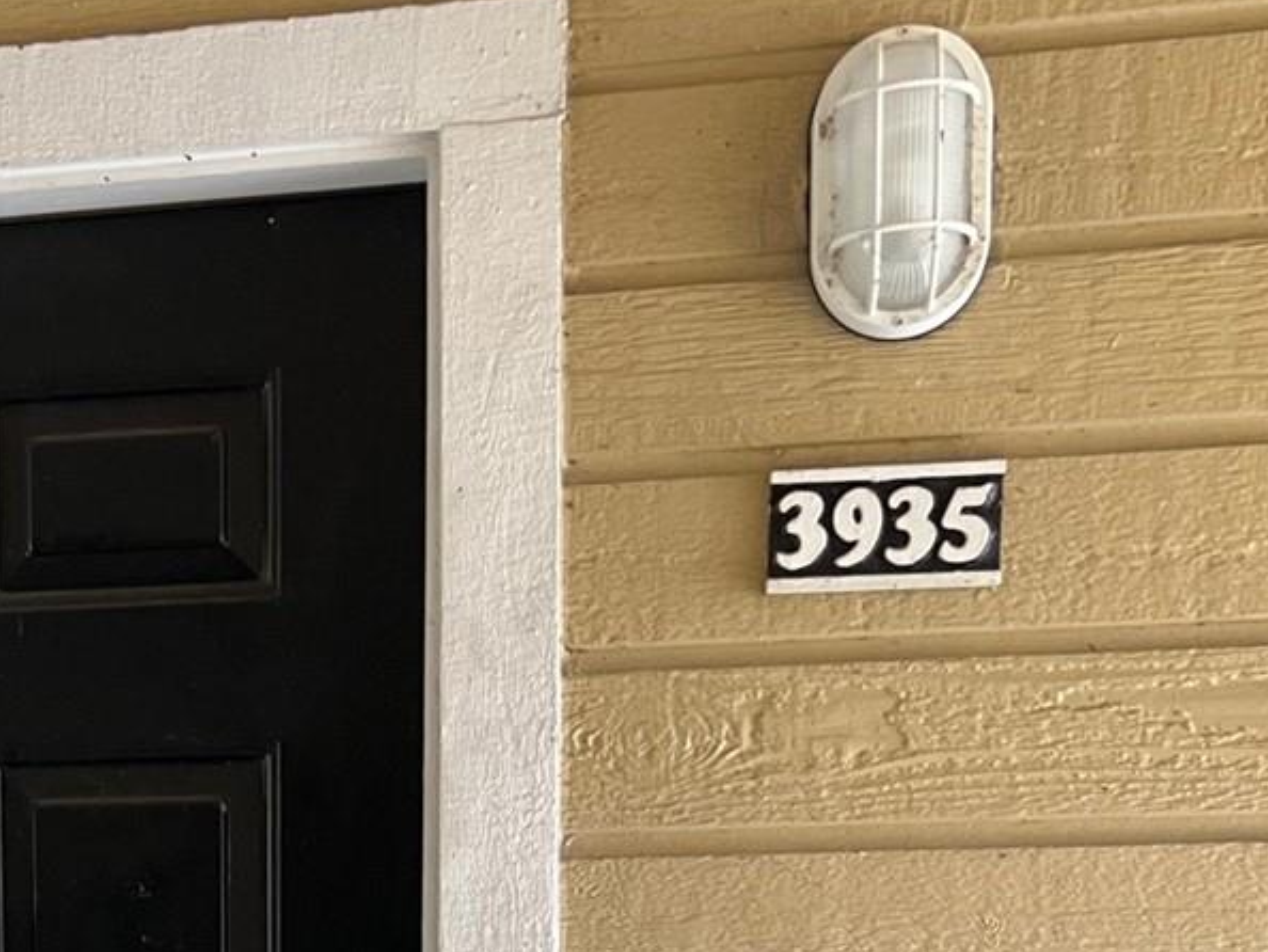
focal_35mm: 70
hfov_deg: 26.7
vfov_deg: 19.3
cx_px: 94
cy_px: 1255
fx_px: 2565
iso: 125
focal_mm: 5.7
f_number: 1.5
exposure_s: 1/96
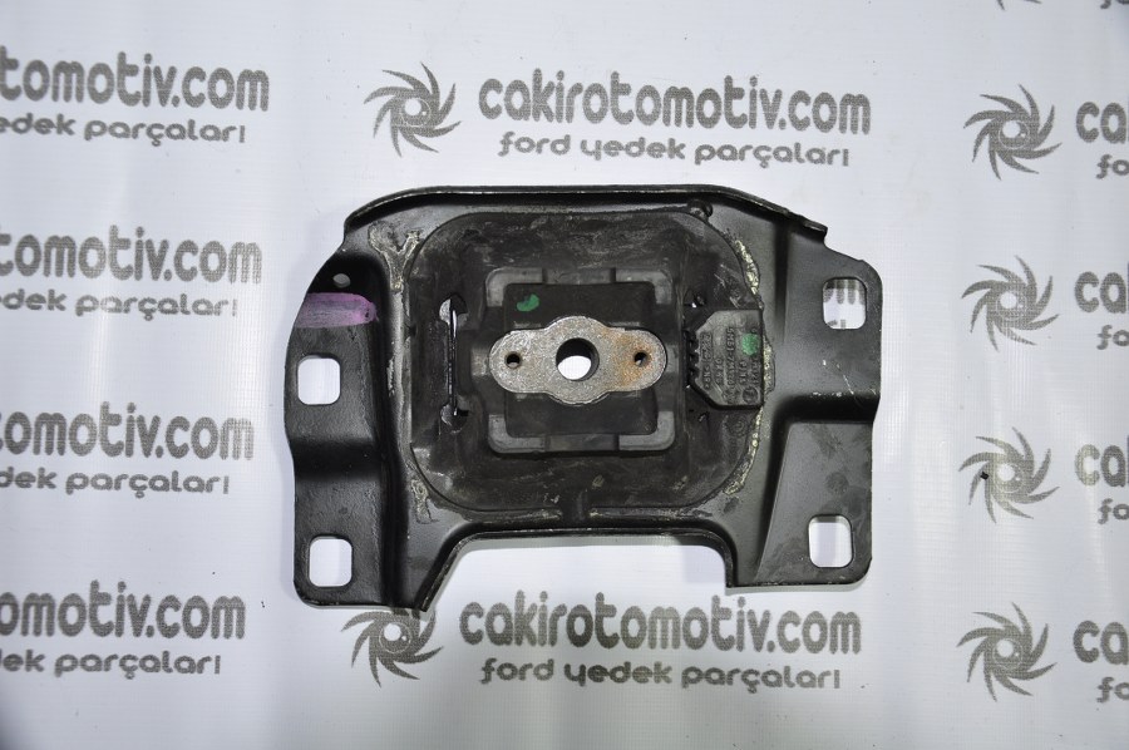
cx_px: 564
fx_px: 1410
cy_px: 375
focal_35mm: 45
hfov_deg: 43.6
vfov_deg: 29.8
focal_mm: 30
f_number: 5
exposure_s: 1/40
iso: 200
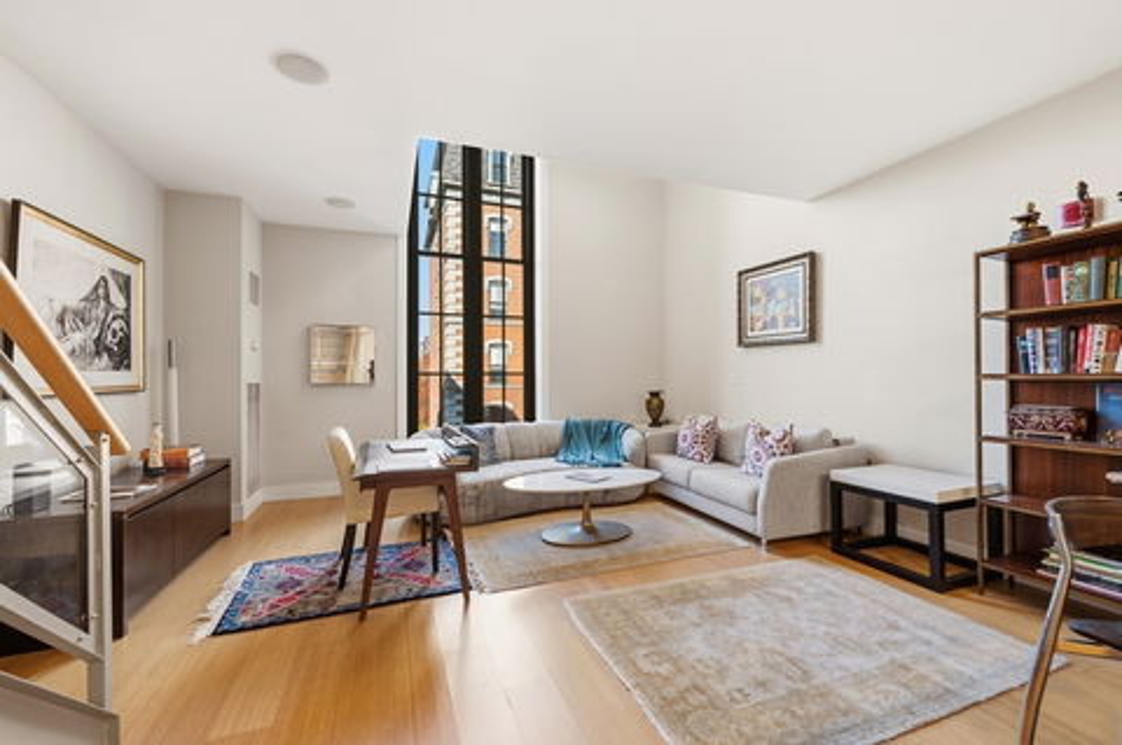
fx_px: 436
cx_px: 561
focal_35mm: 14
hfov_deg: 104.3
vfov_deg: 81.1
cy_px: 372
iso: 100
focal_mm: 14
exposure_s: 1/1.25
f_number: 8
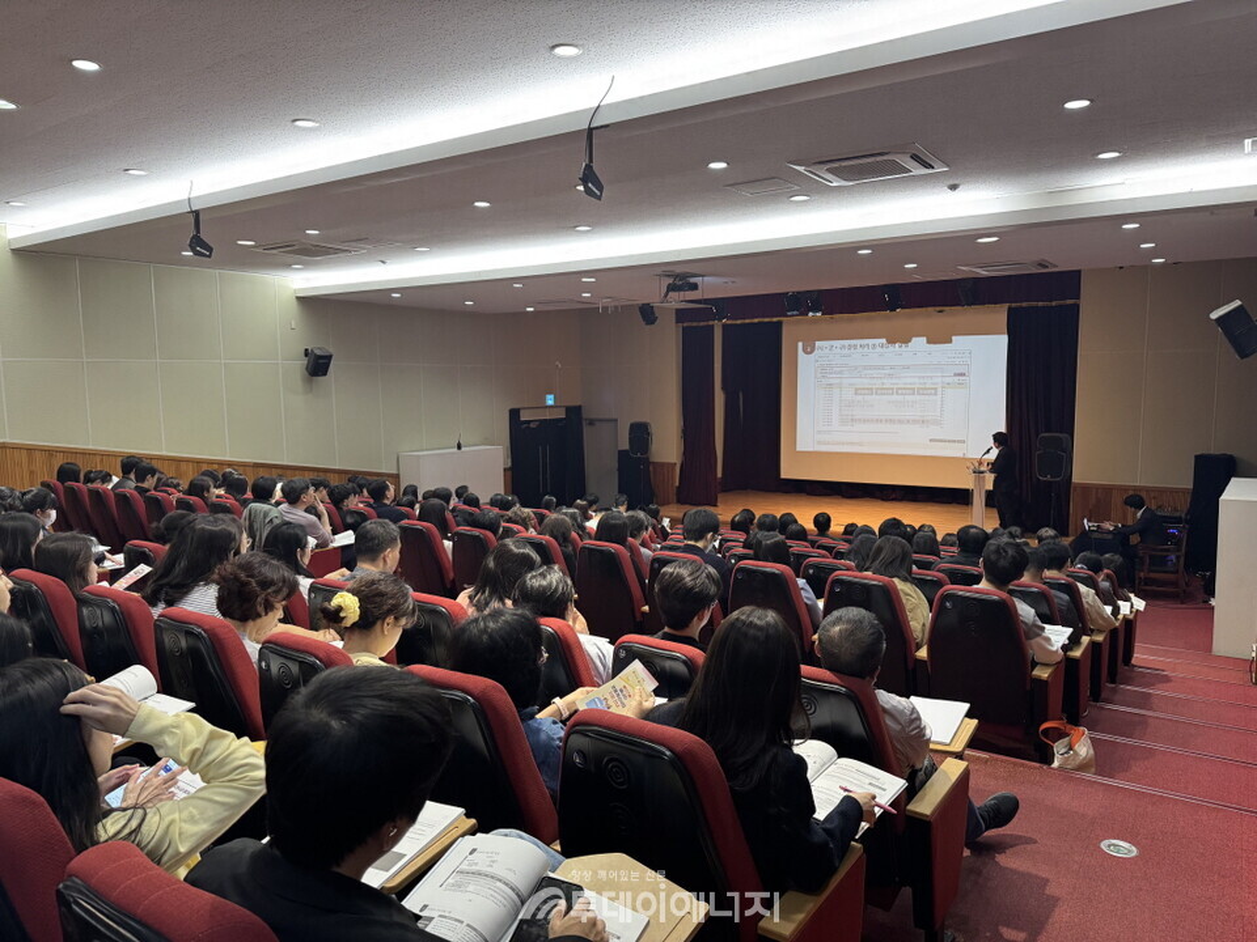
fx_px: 872
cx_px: 628
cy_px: 471
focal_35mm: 24
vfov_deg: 56.8
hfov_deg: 71.6
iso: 250
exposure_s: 1/60
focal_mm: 6.76
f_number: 1.78
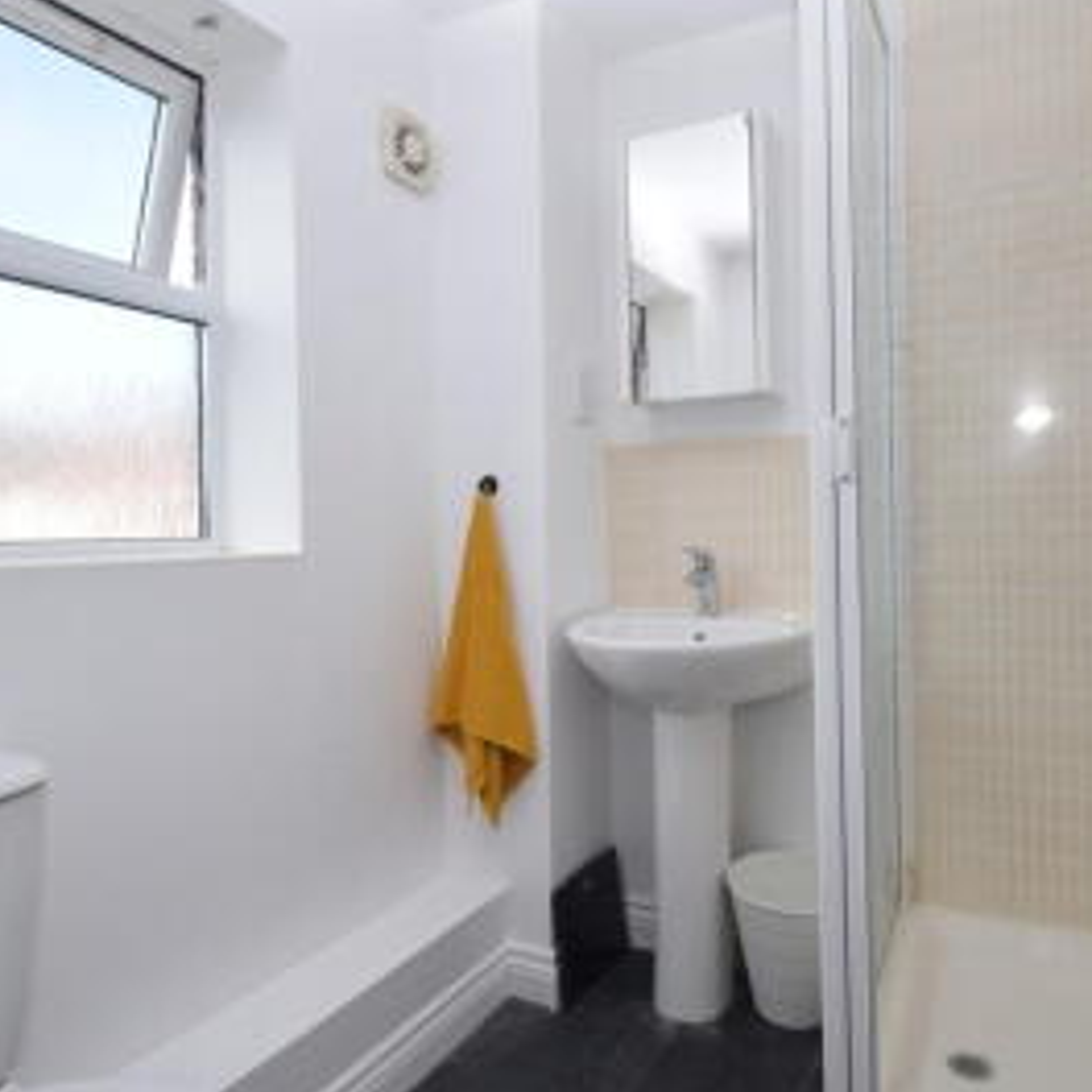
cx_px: 608
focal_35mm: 23
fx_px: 821
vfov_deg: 67.2
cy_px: 532
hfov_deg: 67.1
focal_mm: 10
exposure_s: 1/200
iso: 400
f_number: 7.1
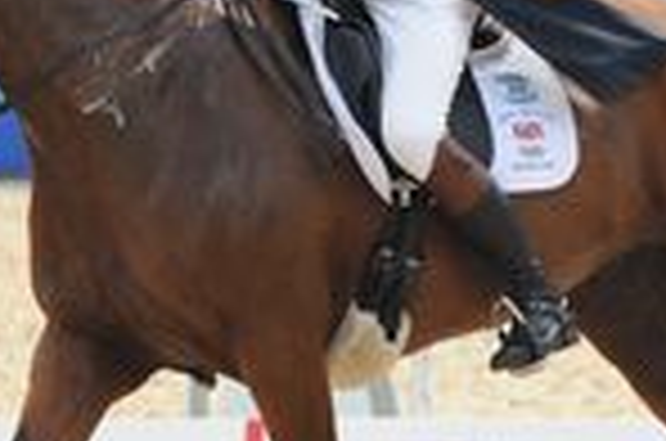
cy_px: 130
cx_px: 400
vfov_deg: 1.1
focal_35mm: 1298
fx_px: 23961
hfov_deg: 1.6
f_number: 5
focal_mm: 300
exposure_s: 1/2500
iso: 640
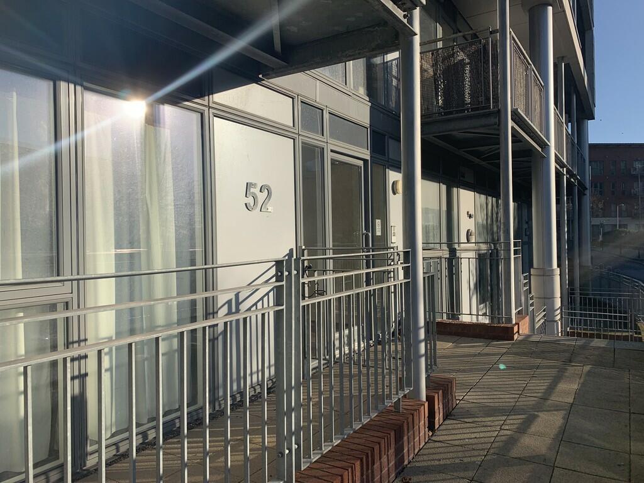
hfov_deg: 67.3
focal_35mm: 26
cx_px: 322
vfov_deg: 53.1
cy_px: 242
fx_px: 484
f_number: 1.8
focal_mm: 4.25
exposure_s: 1/2611
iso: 25
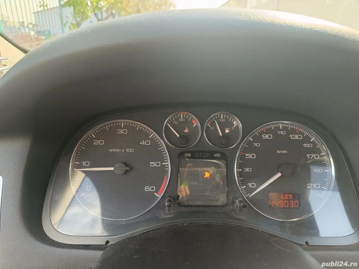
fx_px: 249
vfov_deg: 56.8
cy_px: 134
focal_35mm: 24
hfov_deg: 71.6
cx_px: 180
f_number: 1.88
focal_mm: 5.59
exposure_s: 1/101
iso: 187
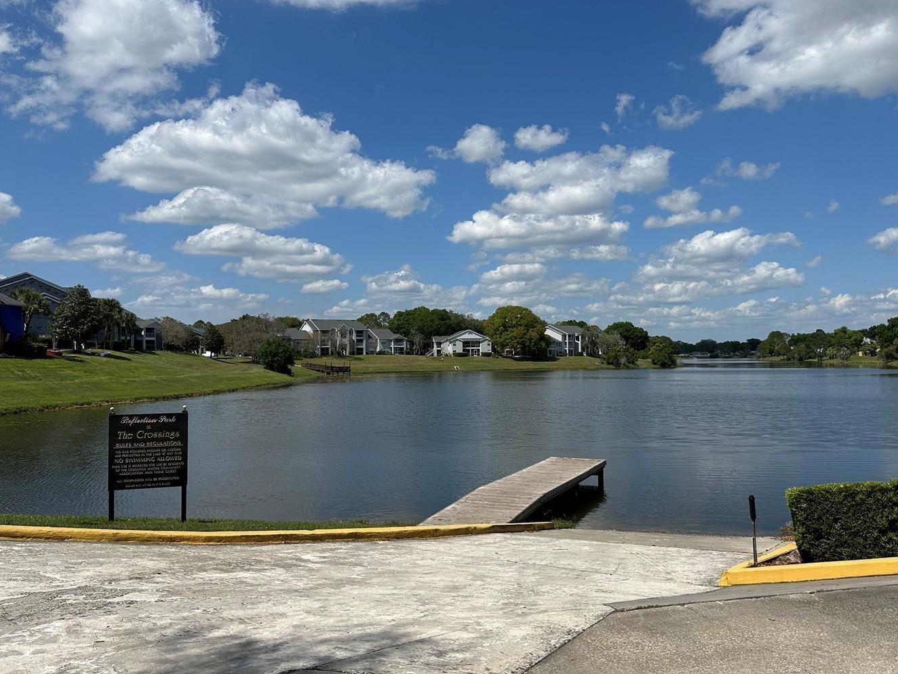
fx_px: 752
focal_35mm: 29
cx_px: 482
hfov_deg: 61.6
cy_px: 345
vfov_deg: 48.2
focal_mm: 6.86
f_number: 1.78
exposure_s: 1/9709
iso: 80
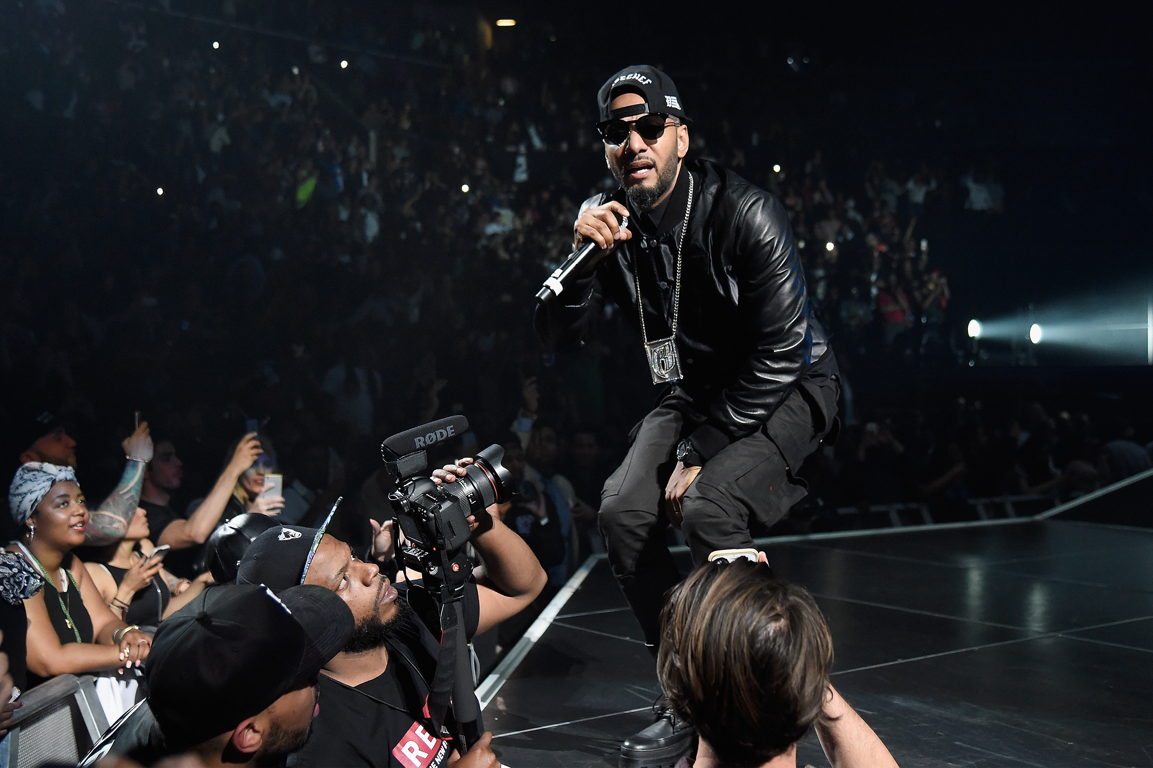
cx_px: 576
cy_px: 384
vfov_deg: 35.0
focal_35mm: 38
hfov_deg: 50.7
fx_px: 1216
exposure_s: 1/1000
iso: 5000
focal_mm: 38
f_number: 4
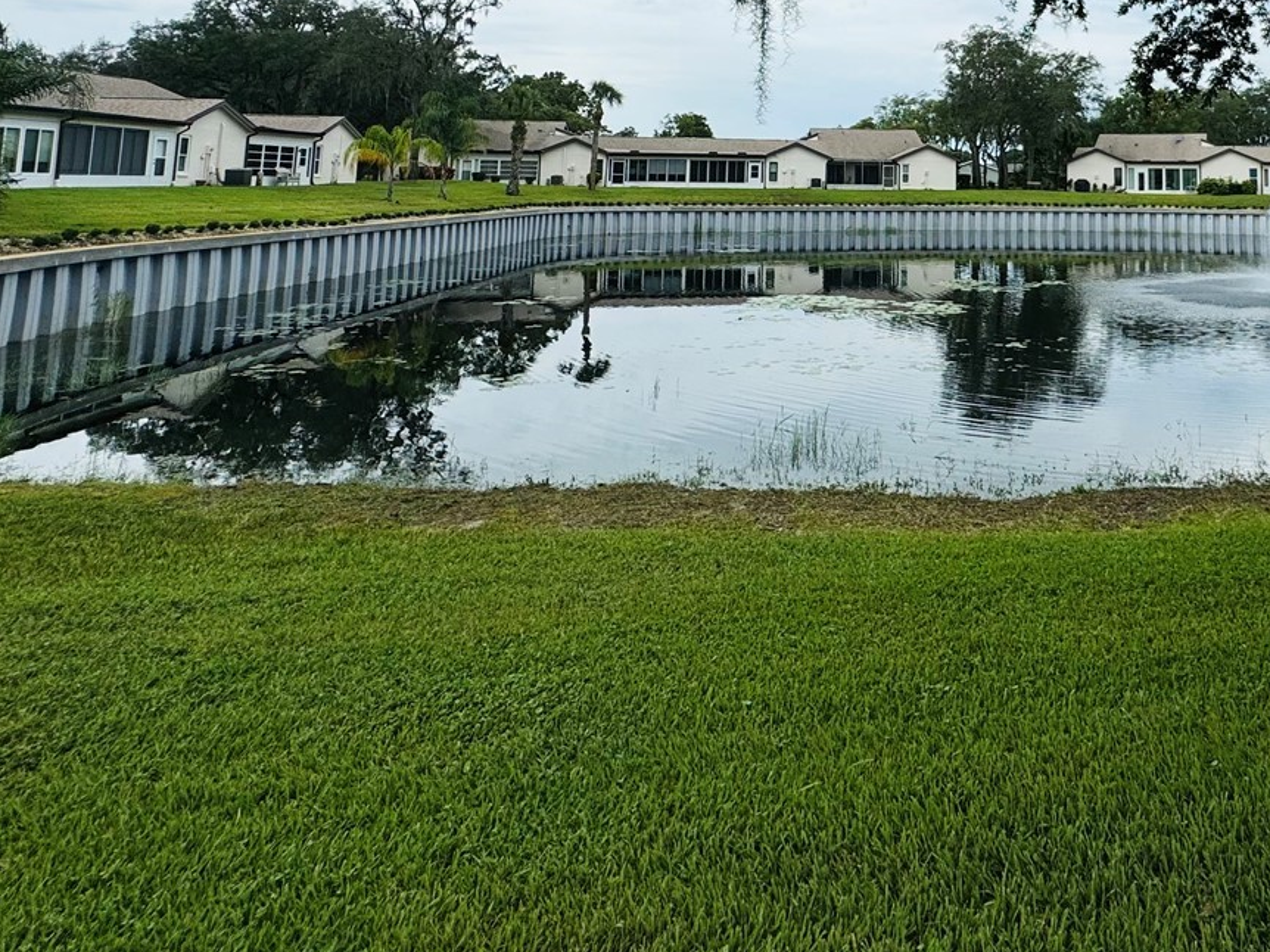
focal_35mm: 26
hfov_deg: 63.6
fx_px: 954
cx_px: 941
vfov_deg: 47.1
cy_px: 77
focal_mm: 2.22
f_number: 2.2
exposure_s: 1/1600
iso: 50
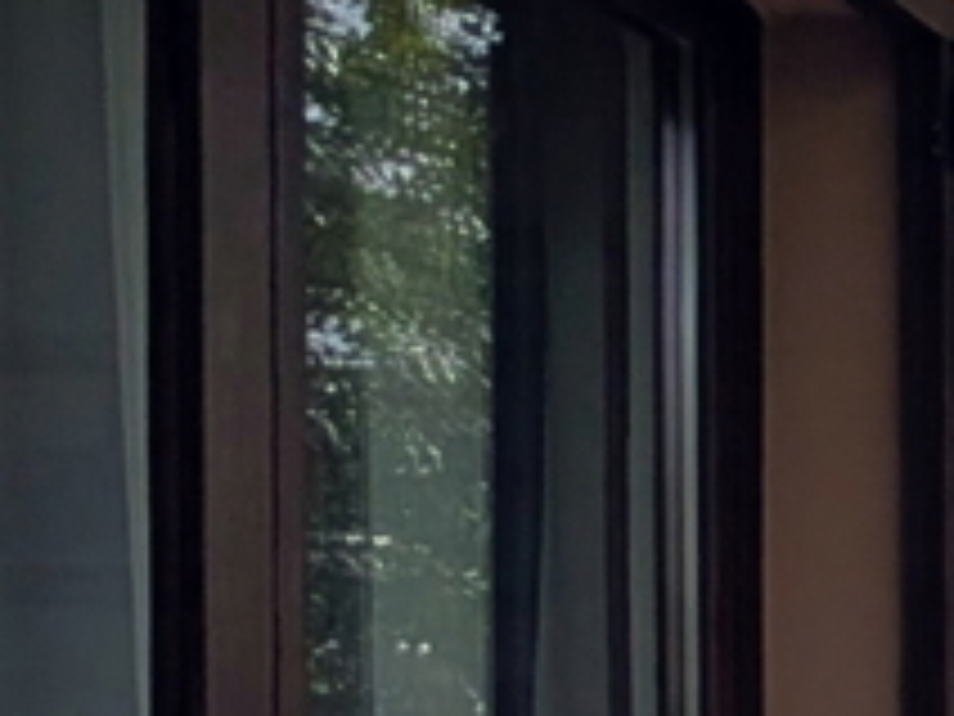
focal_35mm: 68
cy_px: 966
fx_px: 1874
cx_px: 2457
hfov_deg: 13.9
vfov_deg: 19.7
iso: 55
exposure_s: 1/4505
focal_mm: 2.02
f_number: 1.7
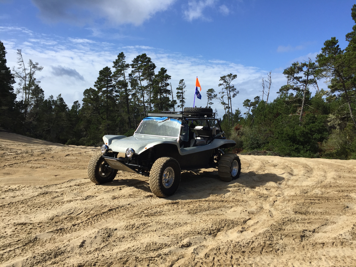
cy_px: 134
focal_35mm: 29
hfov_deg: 61.7
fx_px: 298
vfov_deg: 48.2
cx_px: 178
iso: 32
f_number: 2.2
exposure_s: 1/2326
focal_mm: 4.15
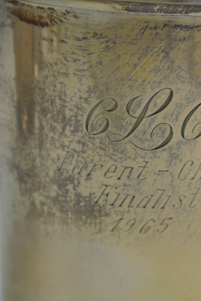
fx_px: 1138
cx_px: 145
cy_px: 166
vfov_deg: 15.1
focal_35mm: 136
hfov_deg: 10.1
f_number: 5.6
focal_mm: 30
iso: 400
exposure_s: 1/100
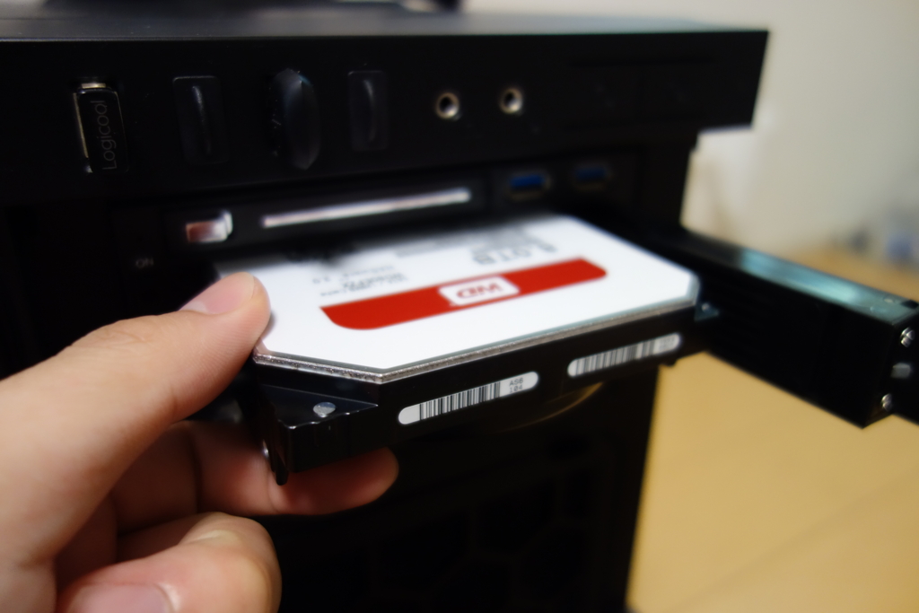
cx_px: 460
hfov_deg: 65.5
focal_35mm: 28
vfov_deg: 46.4
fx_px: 715
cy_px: 306
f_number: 1.8
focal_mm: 10.4
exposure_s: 1/160
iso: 800
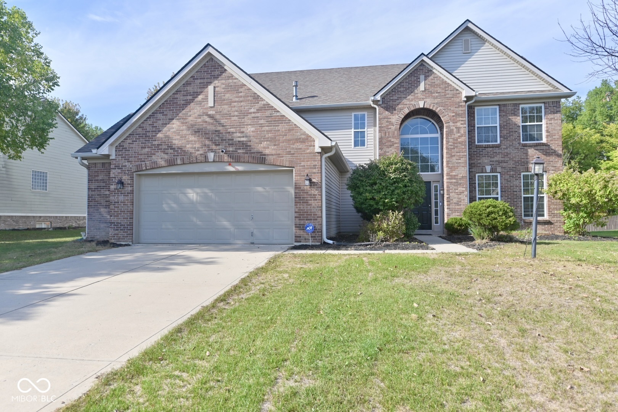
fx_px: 412
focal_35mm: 24
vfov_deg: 53.1
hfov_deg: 73.7
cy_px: 206
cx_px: 309
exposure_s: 1/2500
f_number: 3.2
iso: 320
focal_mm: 24
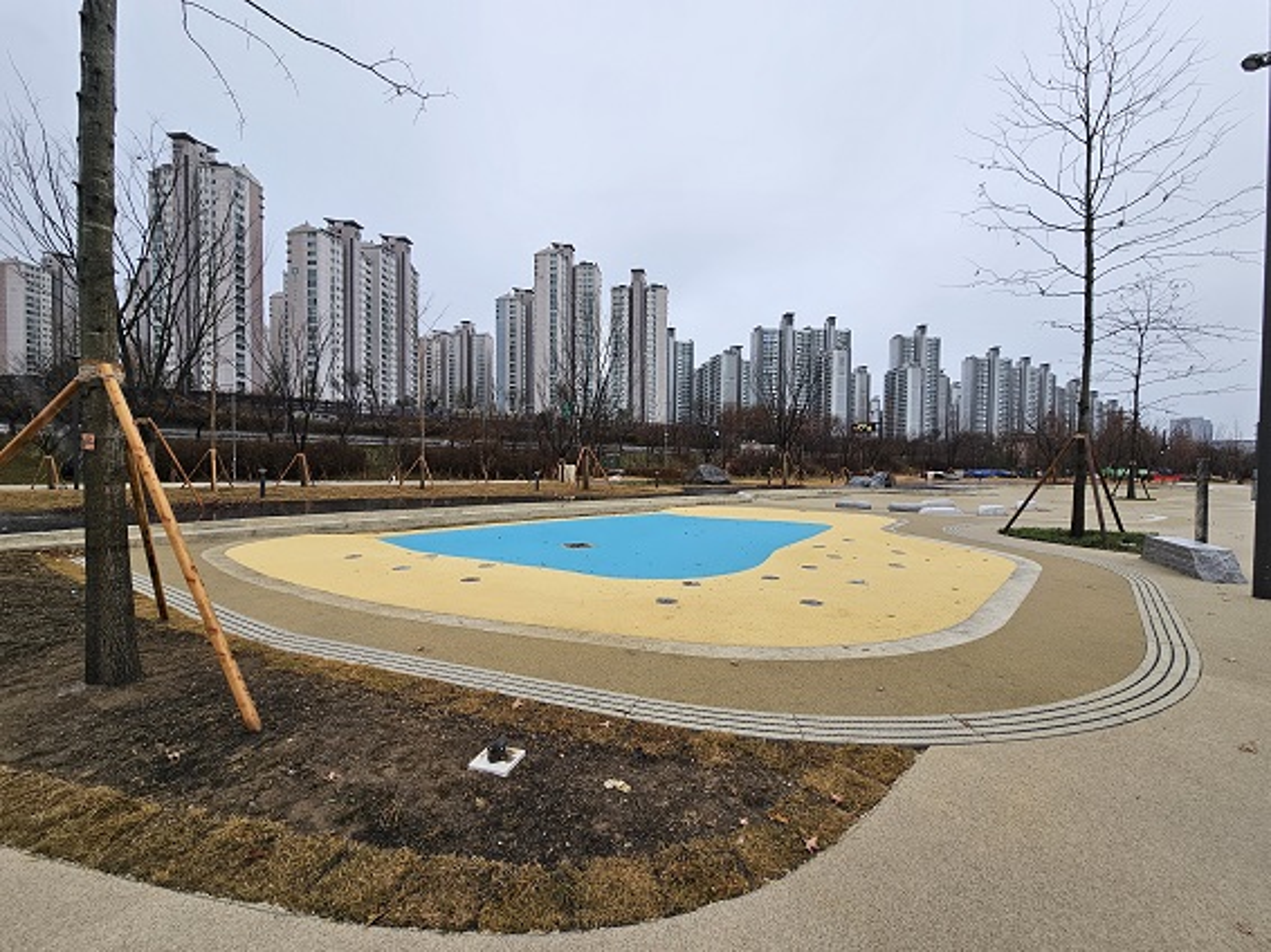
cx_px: 636
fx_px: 477
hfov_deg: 106.2
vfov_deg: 89.9
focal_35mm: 13
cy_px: 476
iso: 50
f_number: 2.2
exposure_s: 1/363
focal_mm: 2.2
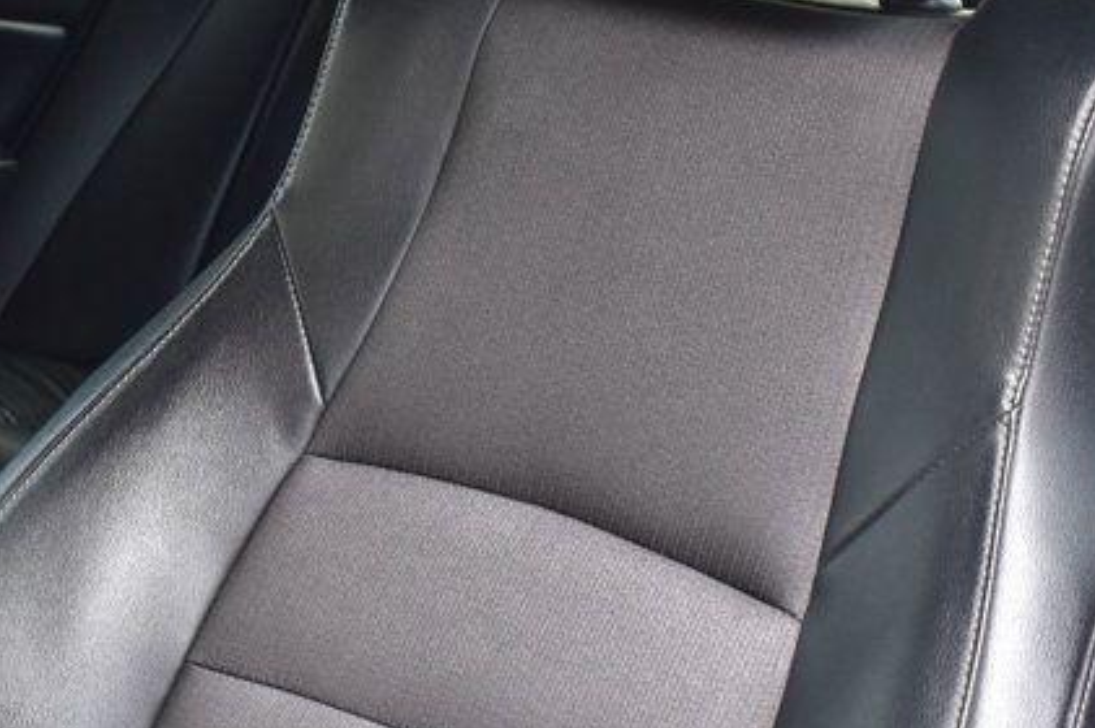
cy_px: 255
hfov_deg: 27.3
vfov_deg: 18.6
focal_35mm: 73
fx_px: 2219
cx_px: 247
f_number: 6.3
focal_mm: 20
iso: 560
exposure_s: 1/15
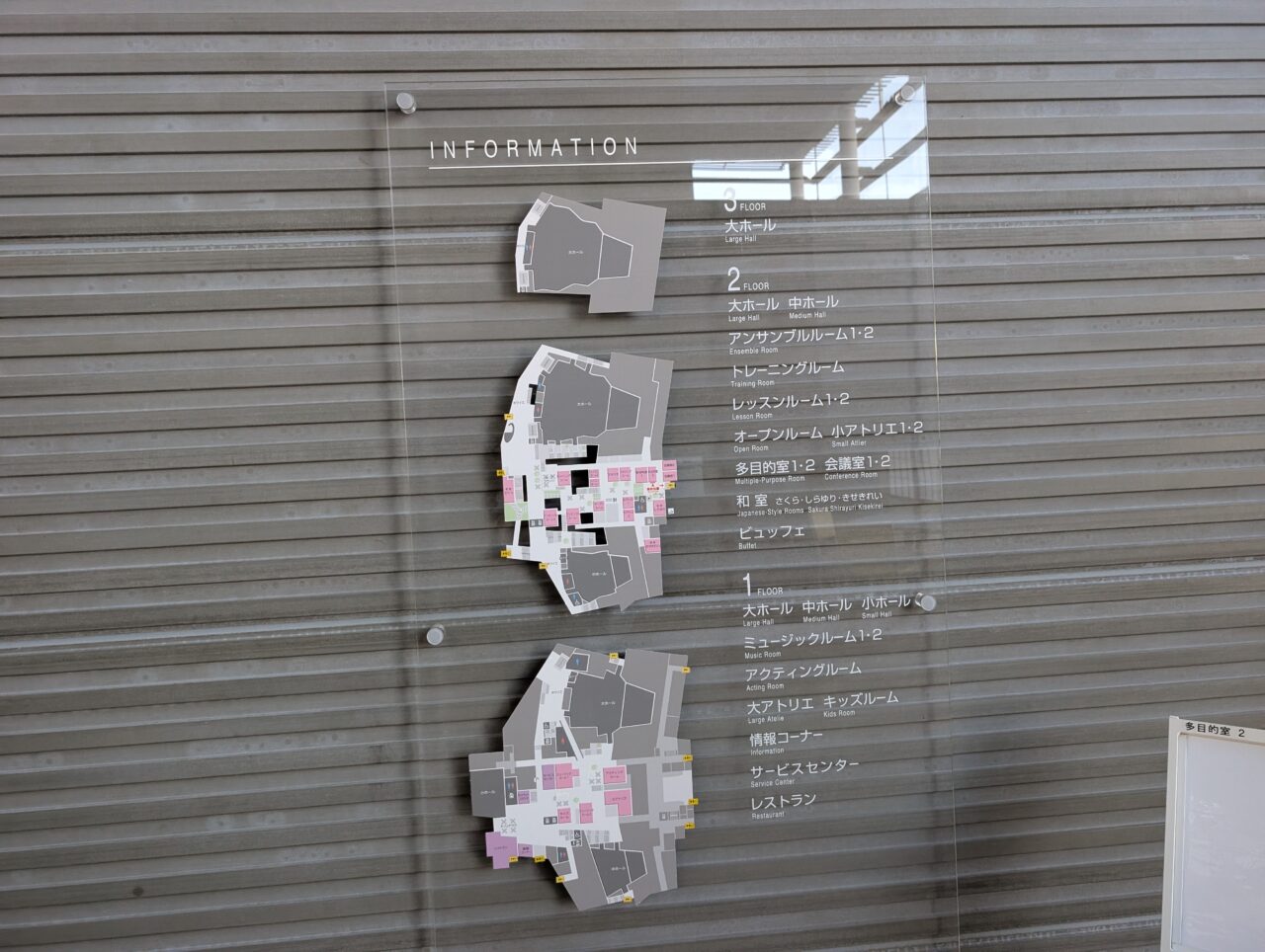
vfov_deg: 56.9
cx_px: 632
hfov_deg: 71.5
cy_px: 476
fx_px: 878
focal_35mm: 24
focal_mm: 6.9
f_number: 1.68
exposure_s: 1/559
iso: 465
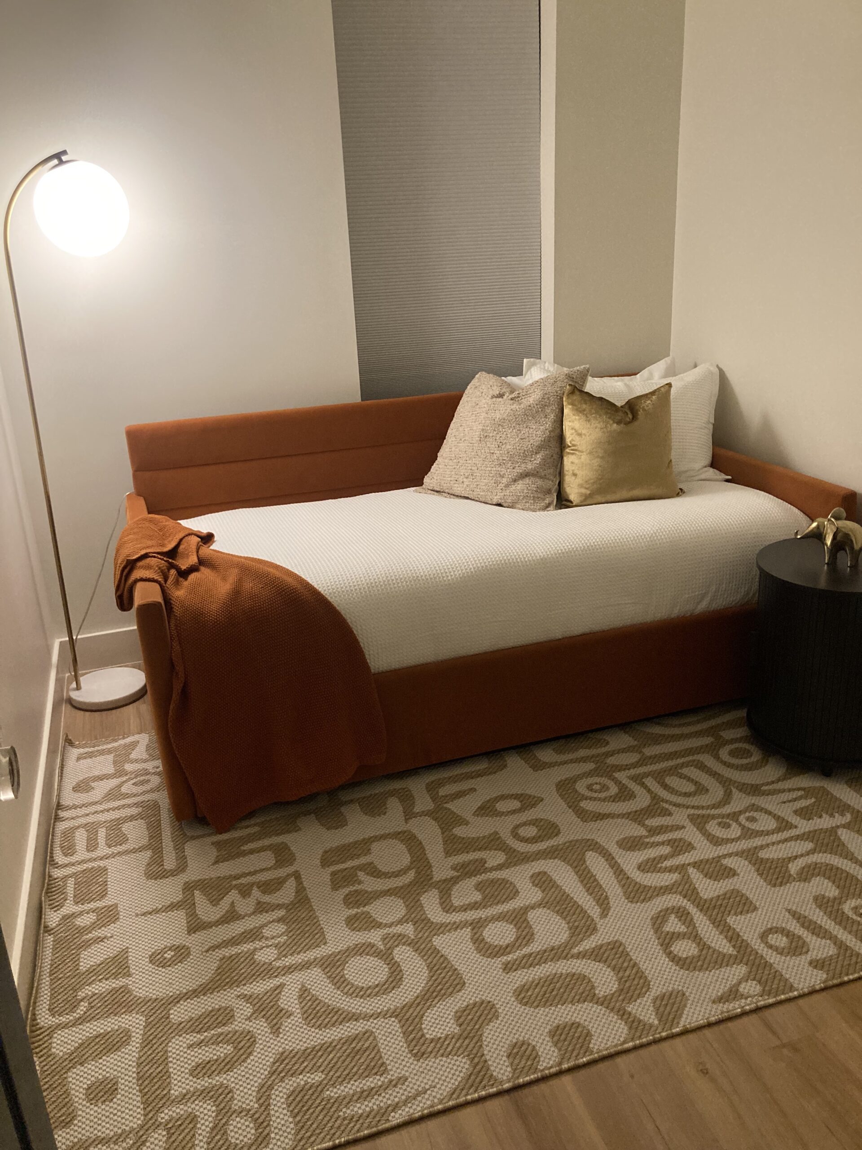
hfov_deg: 49.7
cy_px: 575
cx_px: 431
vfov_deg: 63.4
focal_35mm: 28
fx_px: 930
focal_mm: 3.99
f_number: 1.8
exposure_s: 1/60
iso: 320
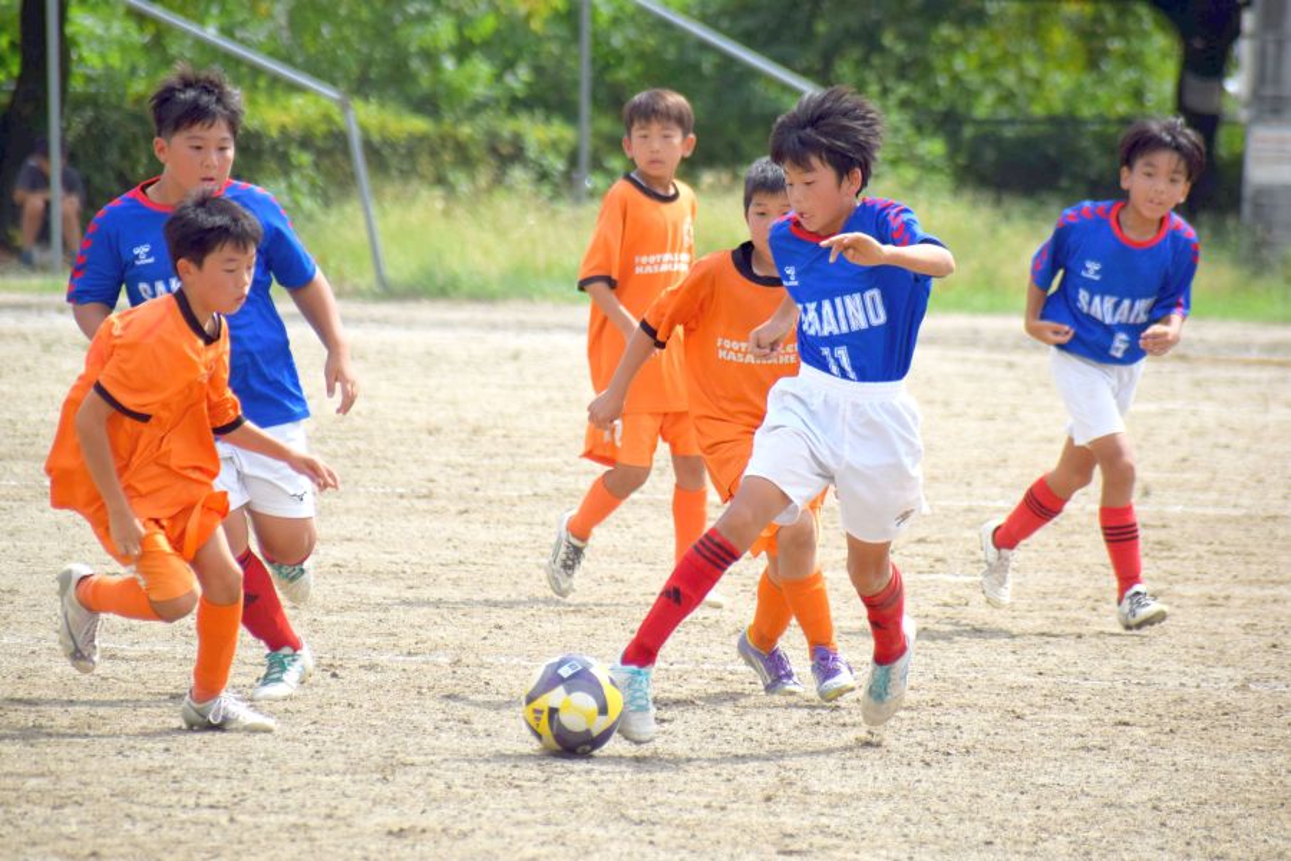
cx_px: 646
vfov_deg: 3.1
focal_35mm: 450
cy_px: 430
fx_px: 16136
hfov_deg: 4.6
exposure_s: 1/1600
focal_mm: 300
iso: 400
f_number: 7.1
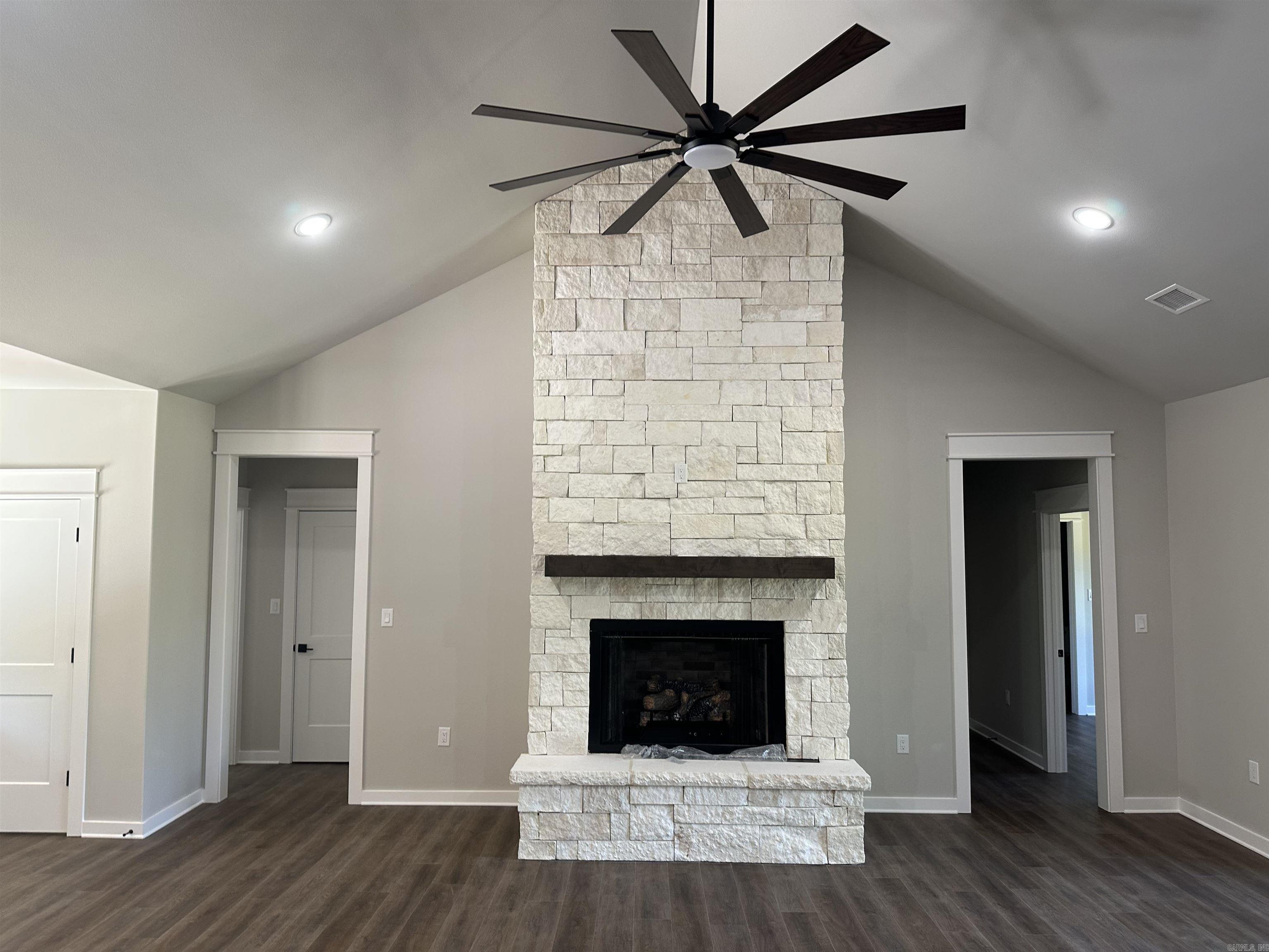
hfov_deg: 71.6
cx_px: 634
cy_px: 476
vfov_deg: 56.8
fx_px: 880
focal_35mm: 24
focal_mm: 6.86
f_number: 1.78
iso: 125
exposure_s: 1/60
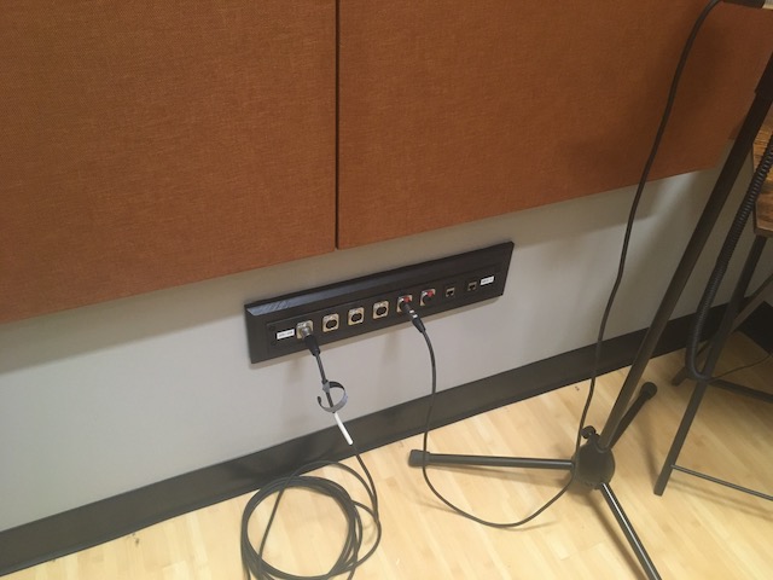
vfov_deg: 48.2
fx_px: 648
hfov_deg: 61.7
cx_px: 386
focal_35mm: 29
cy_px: 290
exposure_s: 1/20
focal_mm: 4.15
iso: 200
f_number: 2.2
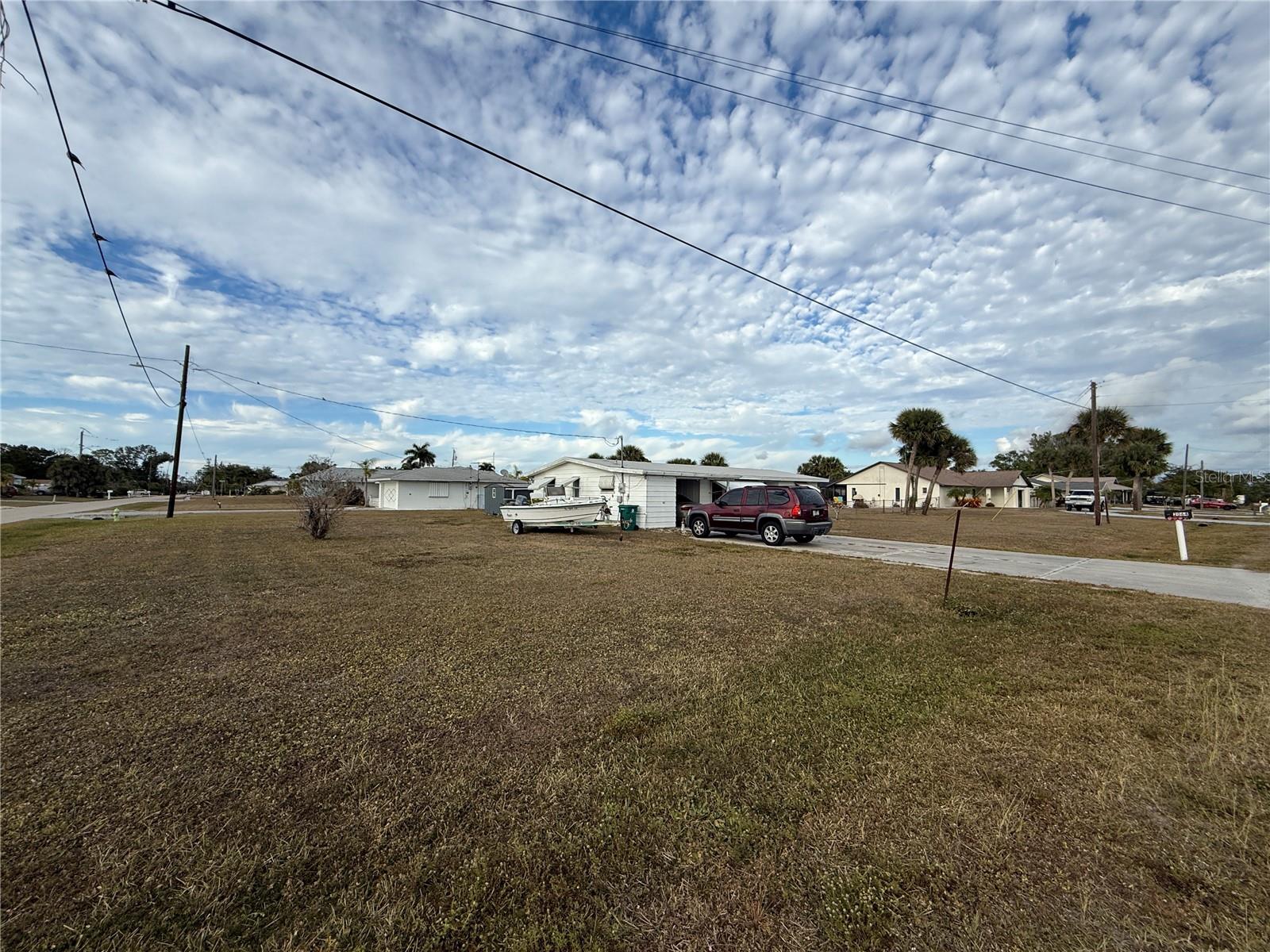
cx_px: 635
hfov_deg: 102.1
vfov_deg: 85.7
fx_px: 514
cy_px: 476
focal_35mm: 14
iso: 50
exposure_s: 1/2024
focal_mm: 2.22
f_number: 2.2
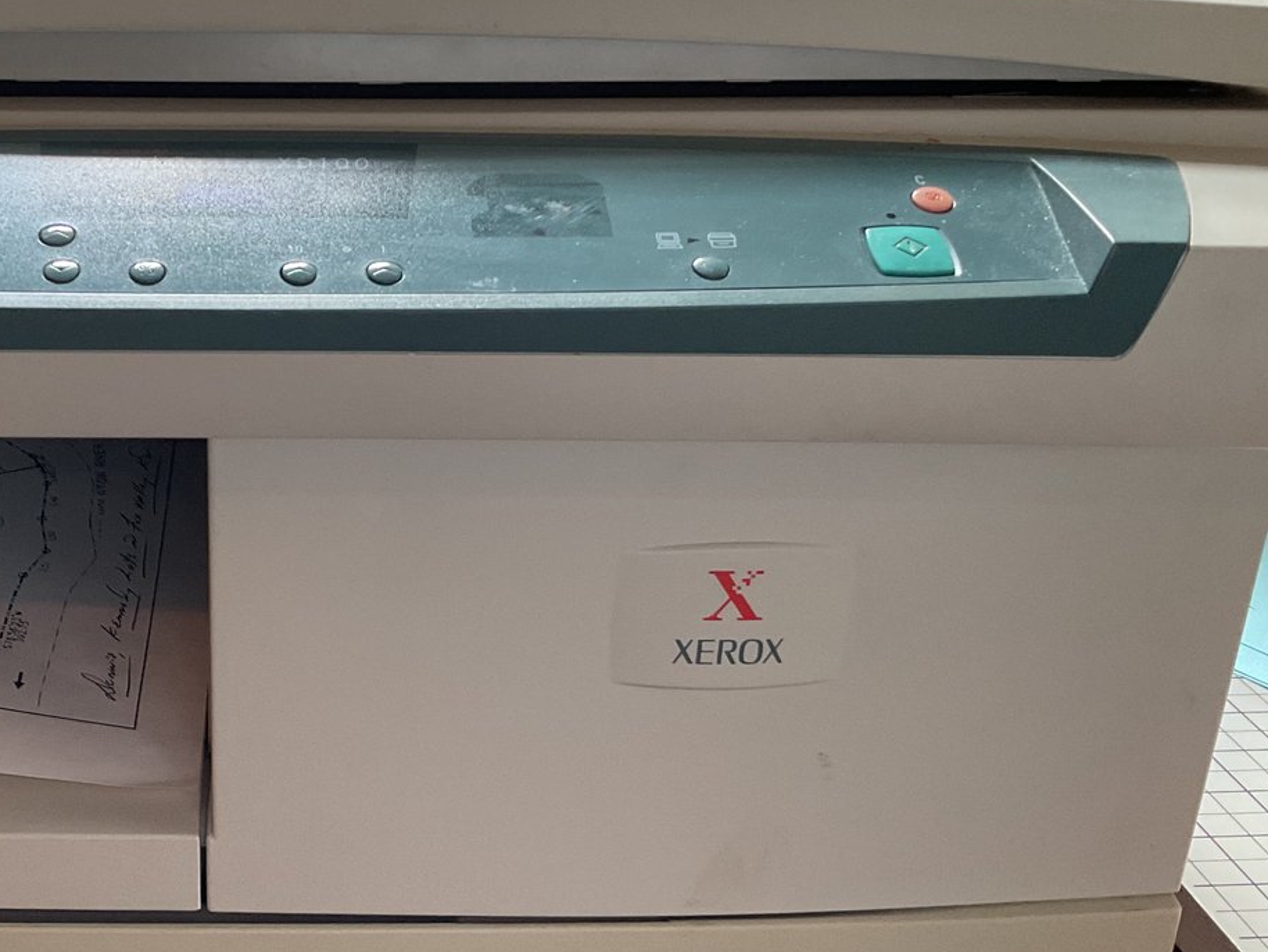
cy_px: 509
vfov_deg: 30.3
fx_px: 1759
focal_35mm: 48
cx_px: 280
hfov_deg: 38.4
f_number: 1.8
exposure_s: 1/60
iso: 100
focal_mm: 3
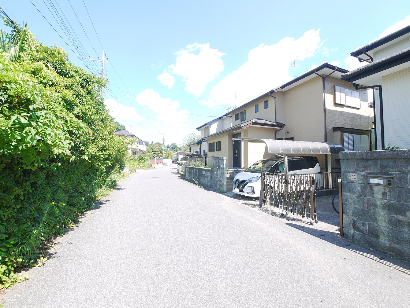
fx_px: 166
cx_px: 205
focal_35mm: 14
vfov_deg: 85.7
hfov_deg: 102.1
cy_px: 154
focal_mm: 7
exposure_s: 1/160
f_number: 5.6
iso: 160
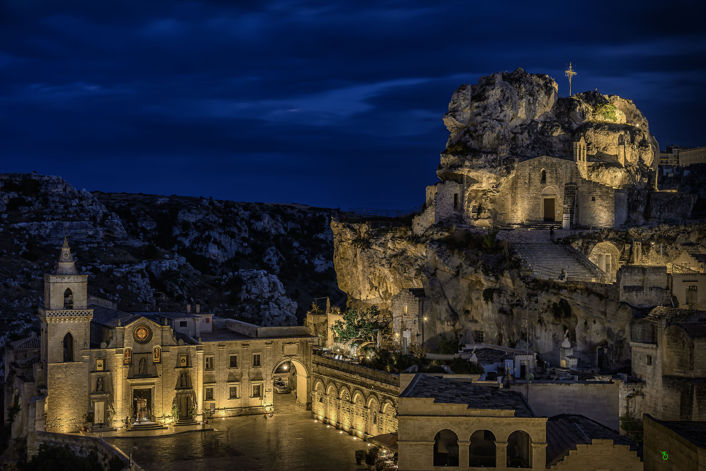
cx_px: 353
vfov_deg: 25.1
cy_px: 236
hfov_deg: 36.9
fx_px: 1059
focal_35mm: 54
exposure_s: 1/2.5
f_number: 8
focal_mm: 54
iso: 100
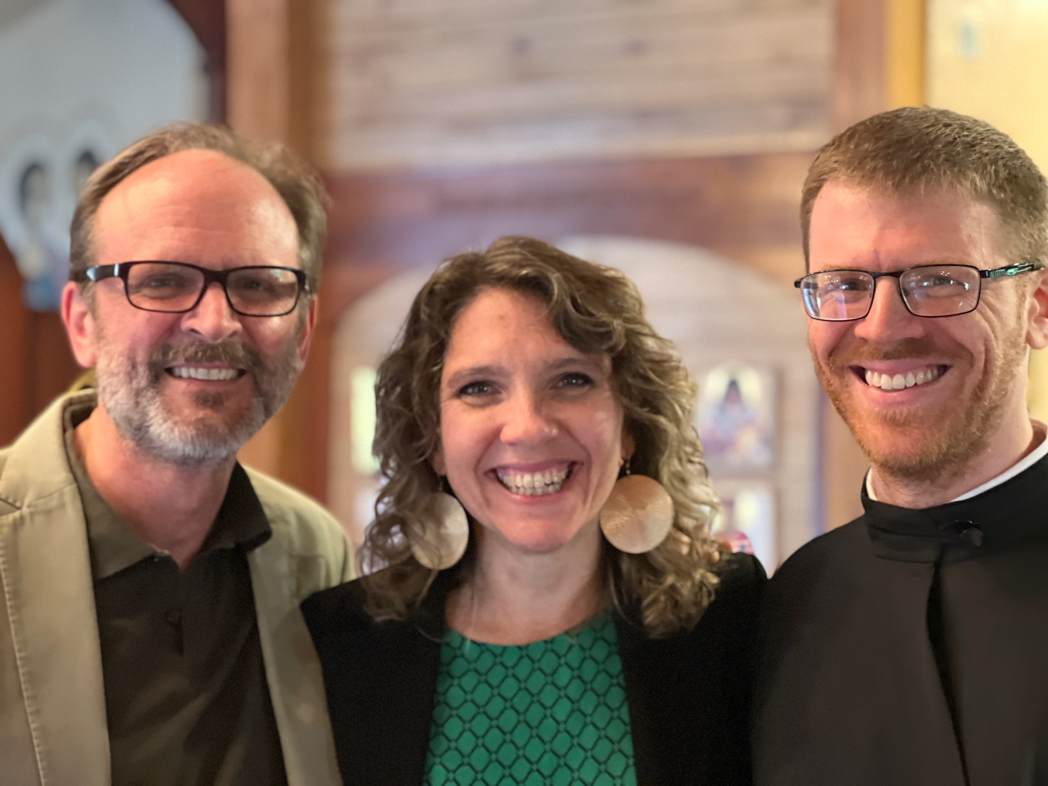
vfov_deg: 19.1
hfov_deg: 25.3
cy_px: 393
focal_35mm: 77
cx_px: 524
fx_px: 2331
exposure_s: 1/15
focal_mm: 9
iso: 1250
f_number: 2.8
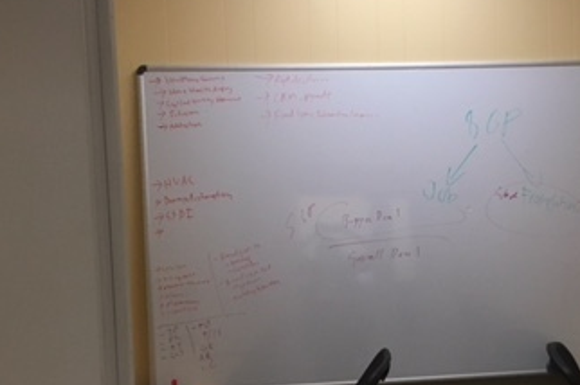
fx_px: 966
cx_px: 459
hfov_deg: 32.6
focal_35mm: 60
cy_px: 232
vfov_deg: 22.5
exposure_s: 1/30
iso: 125
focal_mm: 4.15
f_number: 2.2
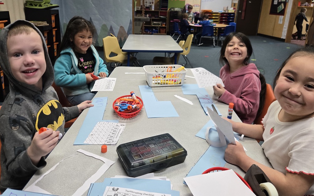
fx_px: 214
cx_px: 156
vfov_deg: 48.9
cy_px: 78
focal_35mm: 25
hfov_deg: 72.6
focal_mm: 5.4
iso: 250
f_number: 1.8
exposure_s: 1/120
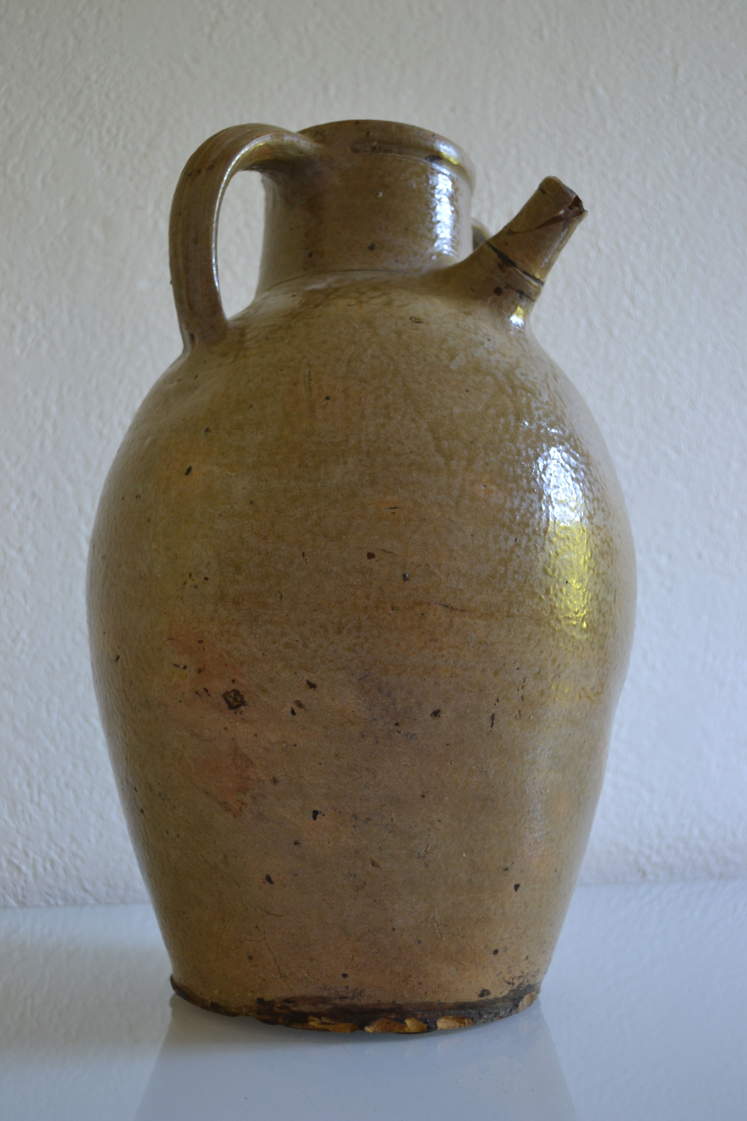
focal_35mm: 39
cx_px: 374
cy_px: 560
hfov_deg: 34.2
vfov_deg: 49.6
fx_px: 1214
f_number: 4.2
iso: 400
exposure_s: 1/20
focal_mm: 26
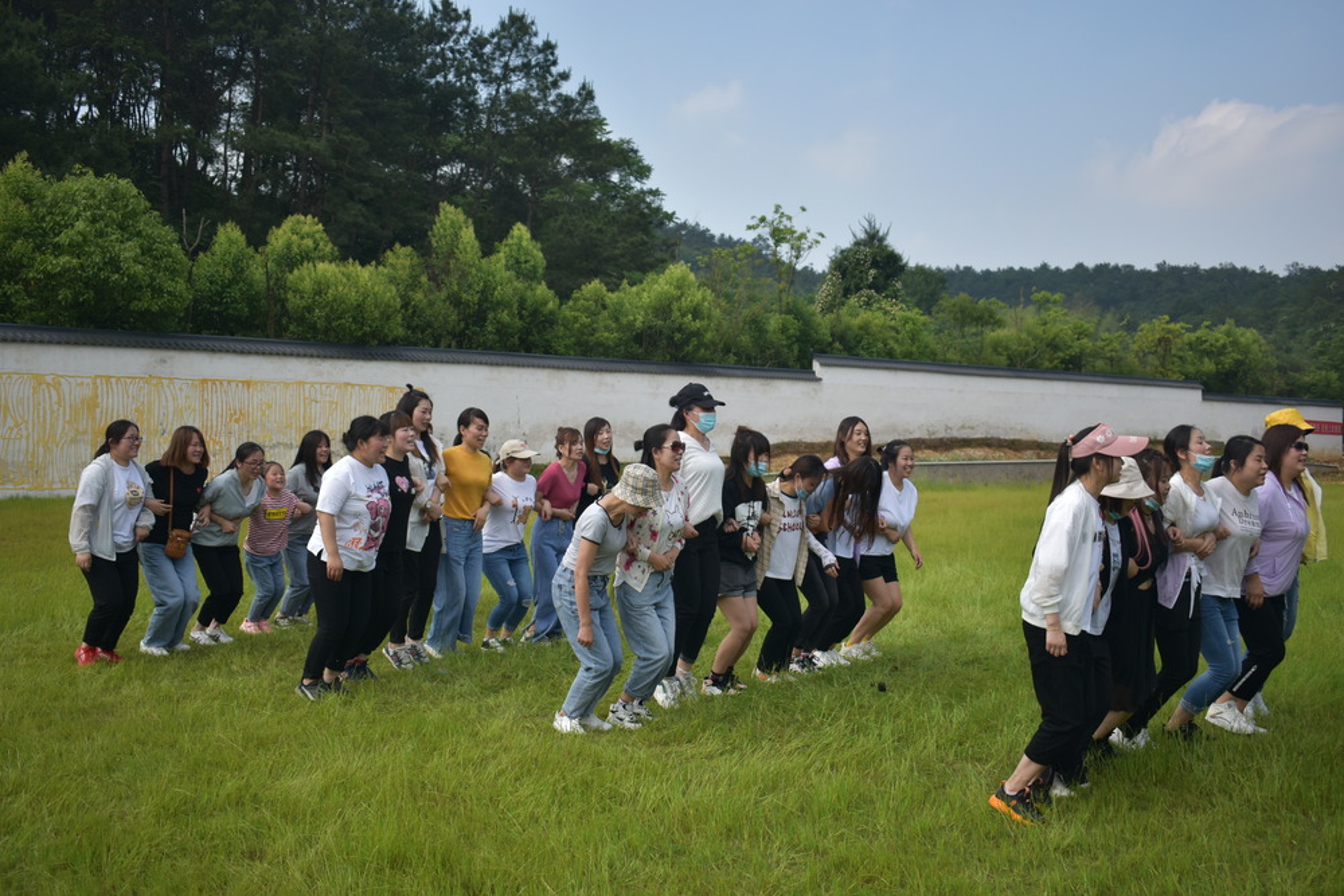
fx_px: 1344
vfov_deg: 36.9
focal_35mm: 36
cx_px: 672
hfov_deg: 53.1
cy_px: 448
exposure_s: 1/500
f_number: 4
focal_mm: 24
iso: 100
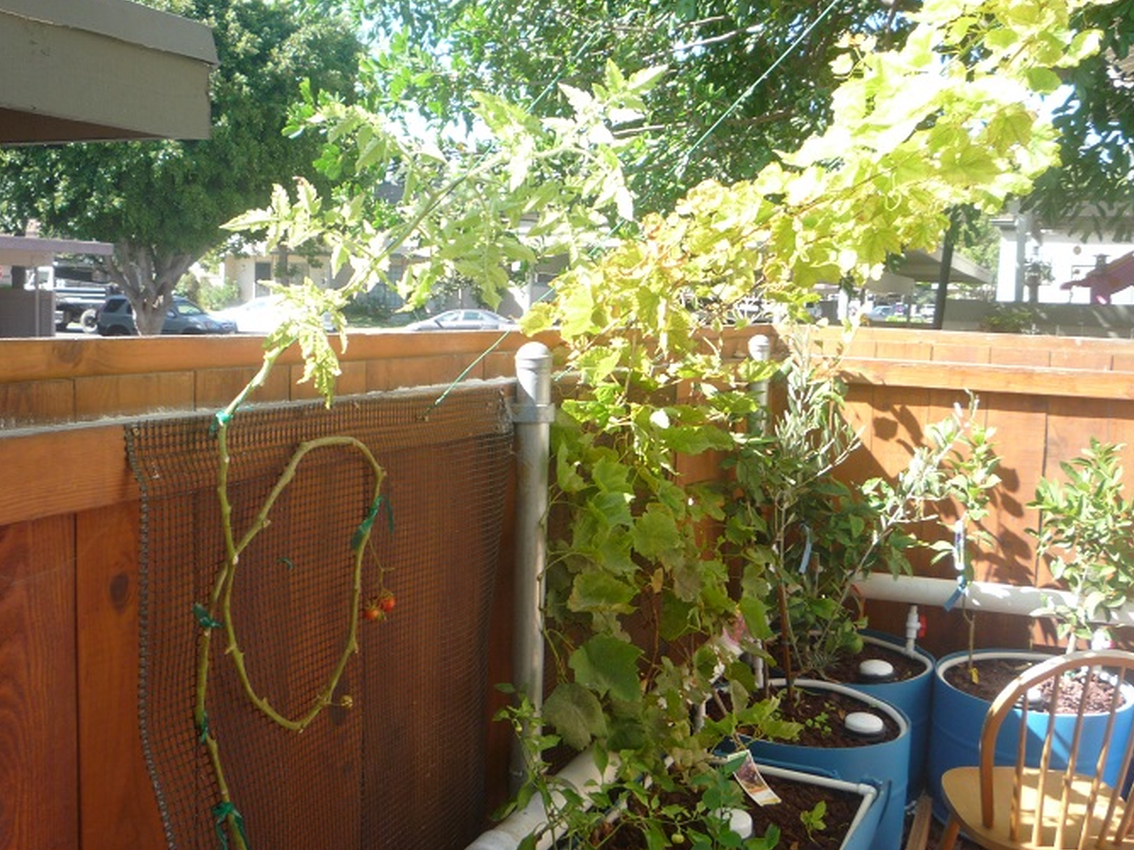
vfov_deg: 39.6
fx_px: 1179
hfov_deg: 51.3
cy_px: 405
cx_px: 614
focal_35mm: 36
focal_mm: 5.2
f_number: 3.3
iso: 100
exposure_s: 1/160
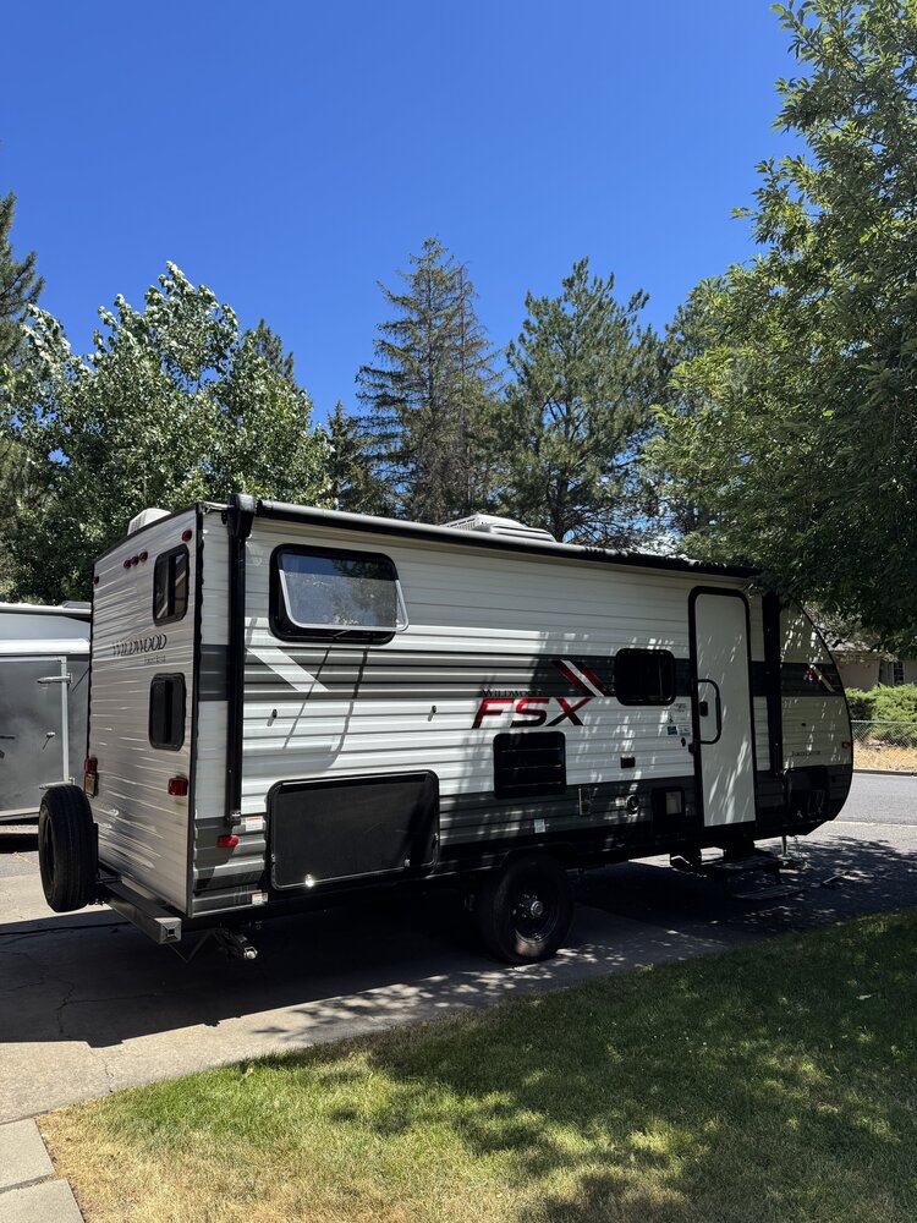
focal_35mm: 24
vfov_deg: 71.6
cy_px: 612
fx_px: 848
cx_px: 458
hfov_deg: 56.8
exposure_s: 1/2105
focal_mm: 6.76
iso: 80
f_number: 1.78
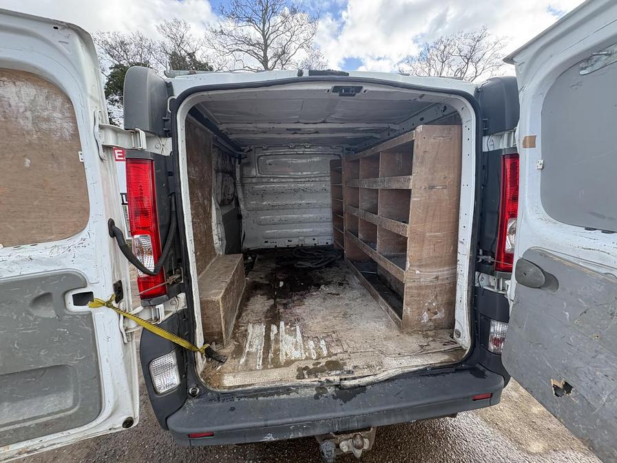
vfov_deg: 85.7
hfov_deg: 102.1
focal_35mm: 14
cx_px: 308
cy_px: 232
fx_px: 250
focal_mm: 2.22
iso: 64
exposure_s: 1/187
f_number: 2.2
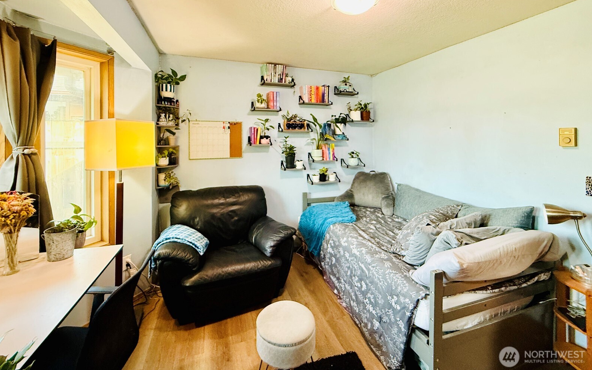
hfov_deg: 101.5
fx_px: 242
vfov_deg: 73.9
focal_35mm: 15
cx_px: 297
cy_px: 147
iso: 400
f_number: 2.2
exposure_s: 1/60
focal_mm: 2.22
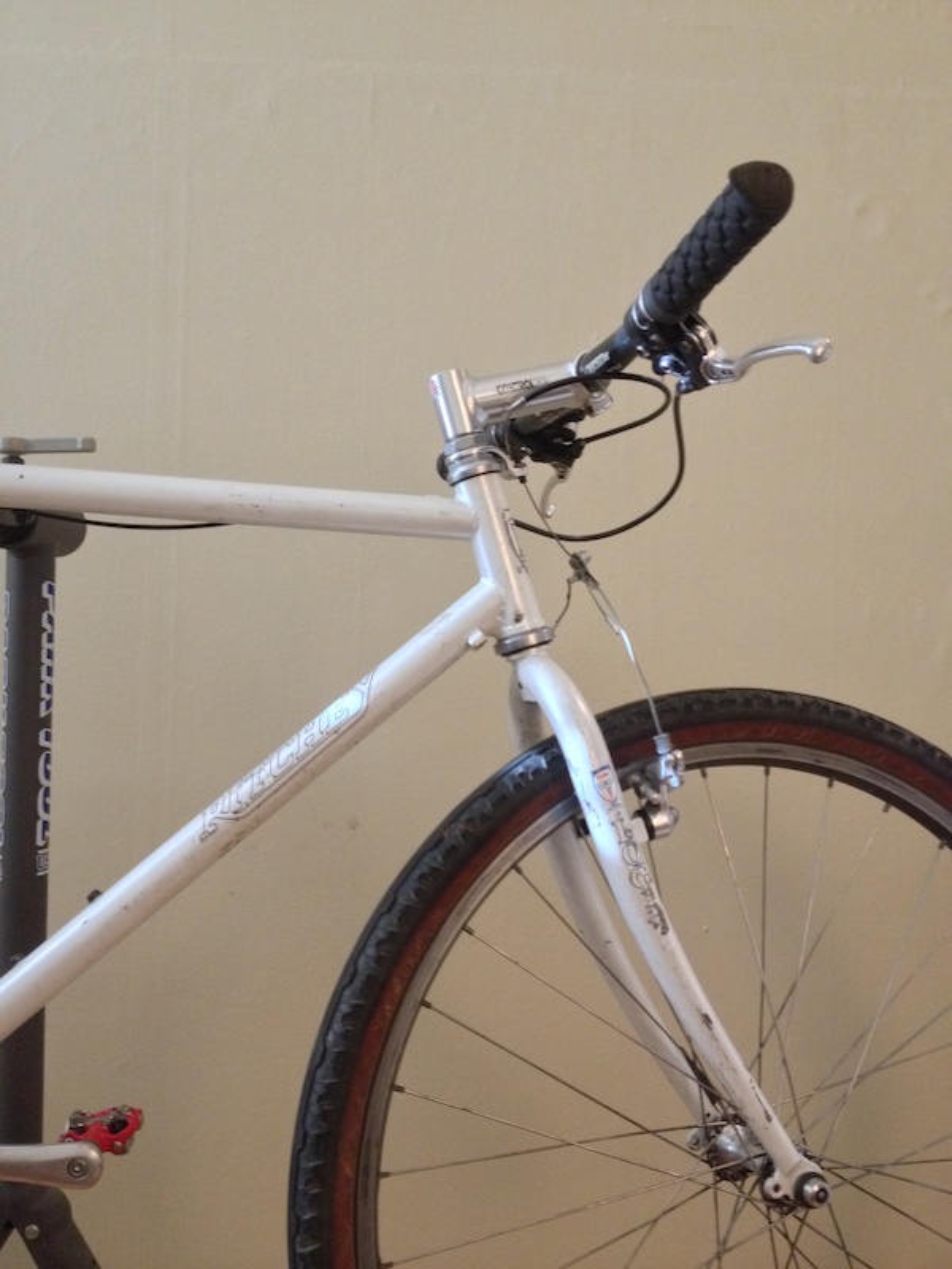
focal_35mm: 35
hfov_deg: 40.7
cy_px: 634
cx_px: 476
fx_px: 1283
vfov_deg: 52.6
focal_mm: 4.28
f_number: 2.4
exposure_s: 1/20
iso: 400
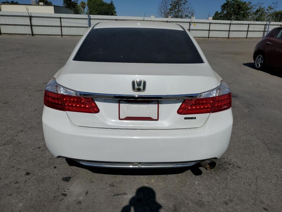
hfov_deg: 67.3
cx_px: 141
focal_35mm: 26
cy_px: 106
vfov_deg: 53.1
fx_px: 212
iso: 53
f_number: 1.5
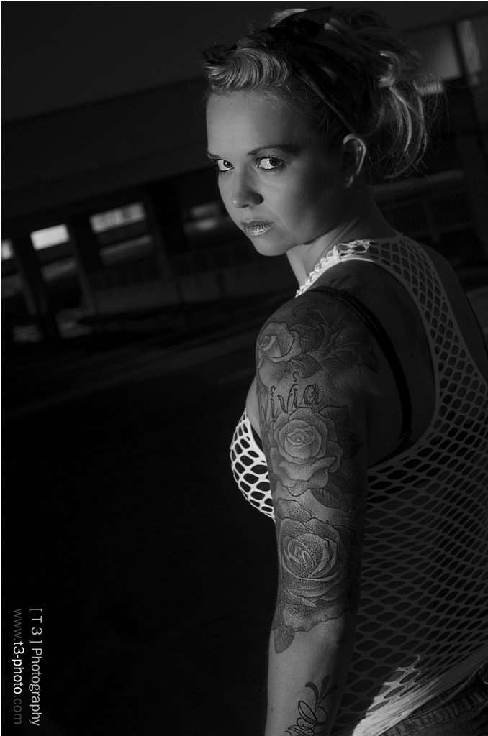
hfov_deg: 22.5
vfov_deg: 33.5
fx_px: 1226
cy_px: 368
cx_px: 244
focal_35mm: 60
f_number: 5.3
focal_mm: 40
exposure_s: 1/160
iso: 200
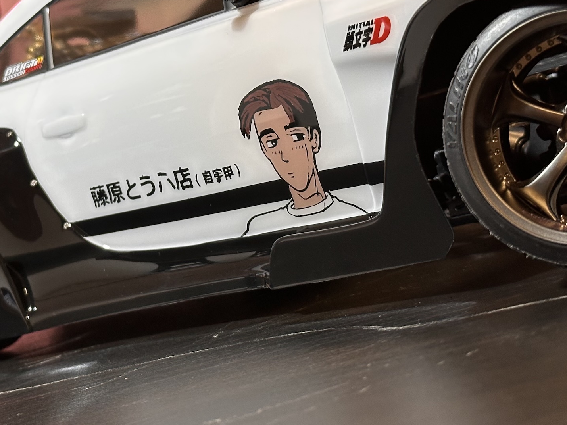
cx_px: 177
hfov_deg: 23.2
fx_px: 1376
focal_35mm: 84
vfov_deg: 17.5
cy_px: 112
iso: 125
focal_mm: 6.86
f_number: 1.78
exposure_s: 1/50
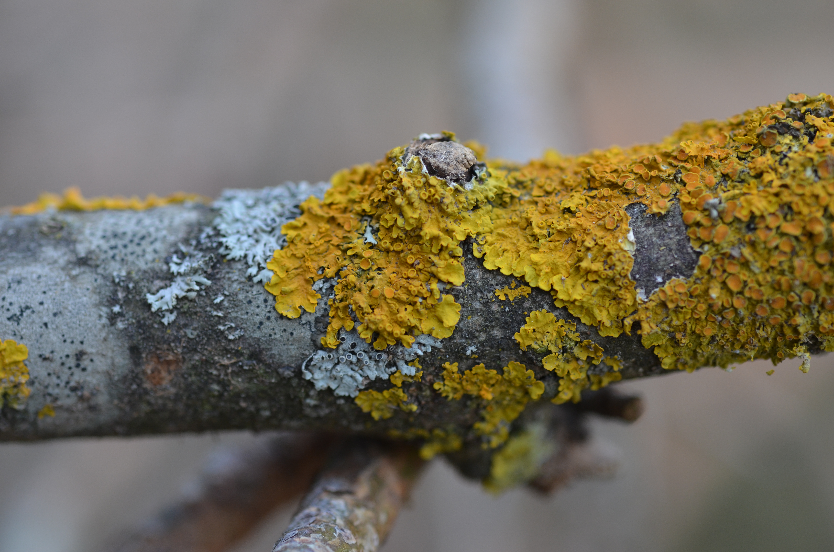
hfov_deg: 22.7
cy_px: 276
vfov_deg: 15.1
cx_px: 417
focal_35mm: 90
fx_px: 2081
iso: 400
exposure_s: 1/320
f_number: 4.5
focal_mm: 60
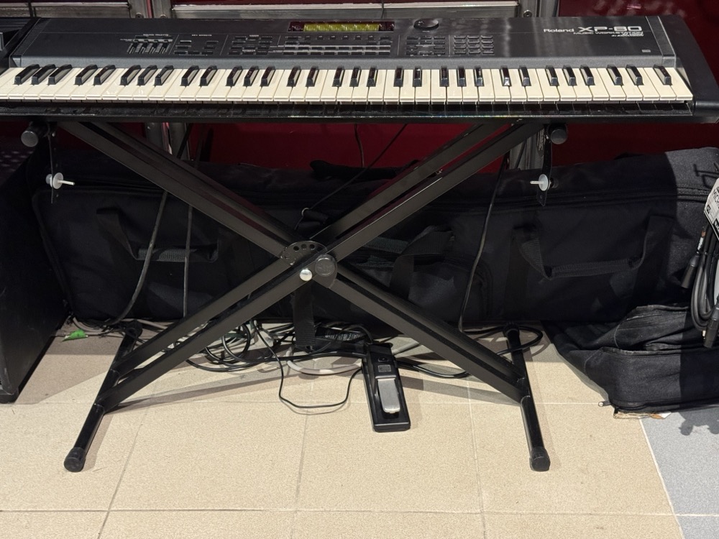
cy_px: 270
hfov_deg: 39.7
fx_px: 997
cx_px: 360
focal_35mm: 48
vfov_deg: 30.3
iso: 500
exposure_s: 1/40
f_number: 1.78
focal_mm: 6.76
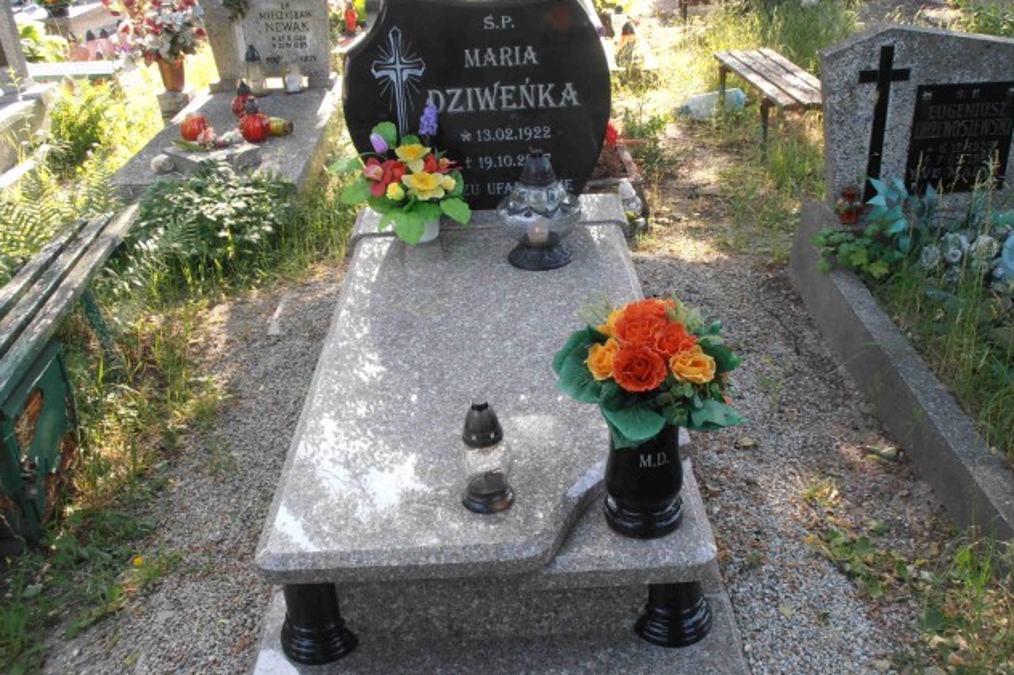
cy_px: 311
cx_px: 502
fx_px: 1098
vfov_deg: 34.2
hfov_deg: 49.6
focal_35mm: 39
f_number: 3.9
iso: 80
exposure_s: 1/80
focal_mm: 6.61
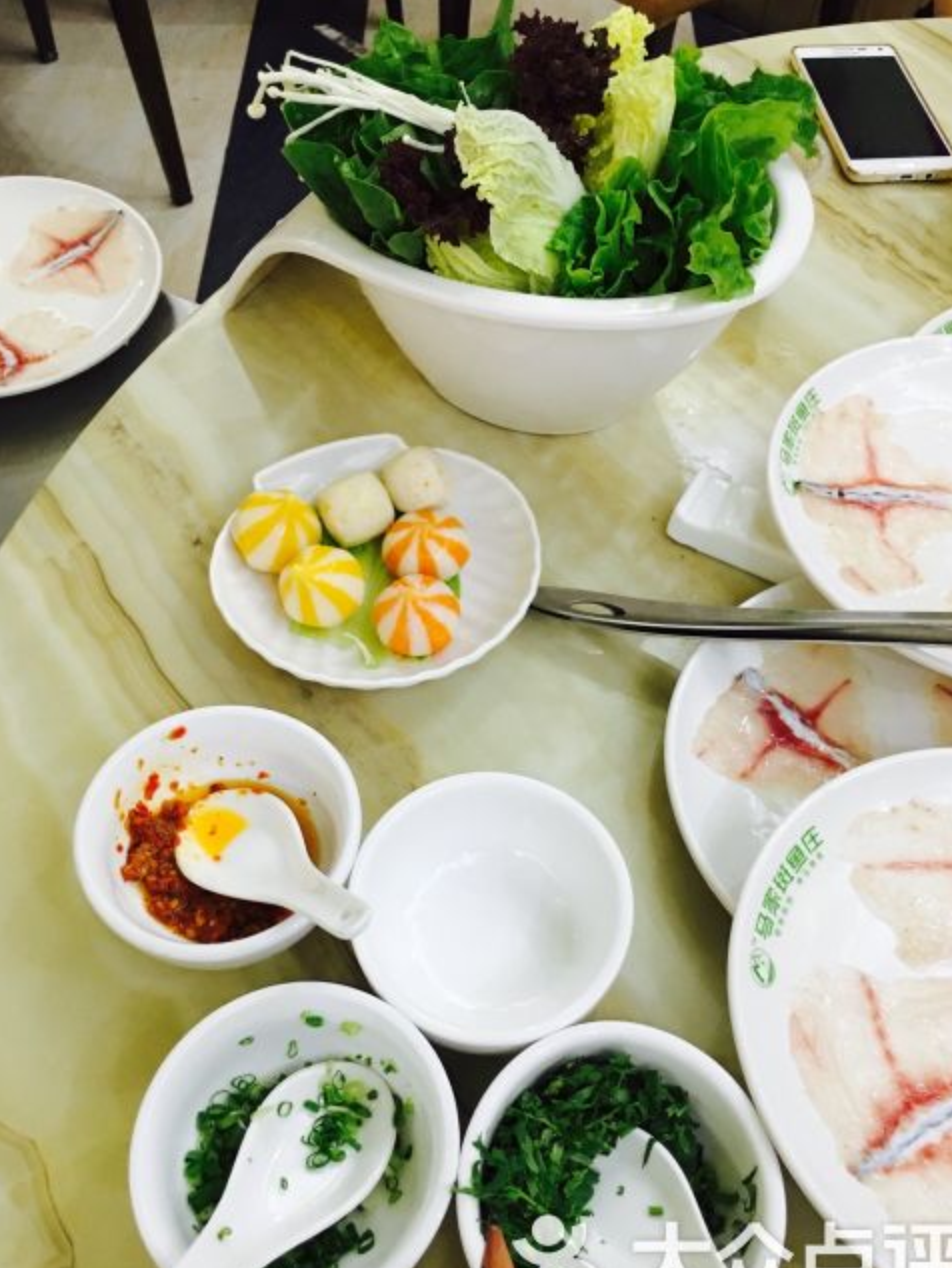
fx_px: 1173
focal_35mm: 32
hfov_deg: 44.2
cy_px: 666
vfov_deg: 56.8
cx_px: 489
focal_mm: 4.15
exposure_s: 1/17
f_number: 2.2
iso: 100
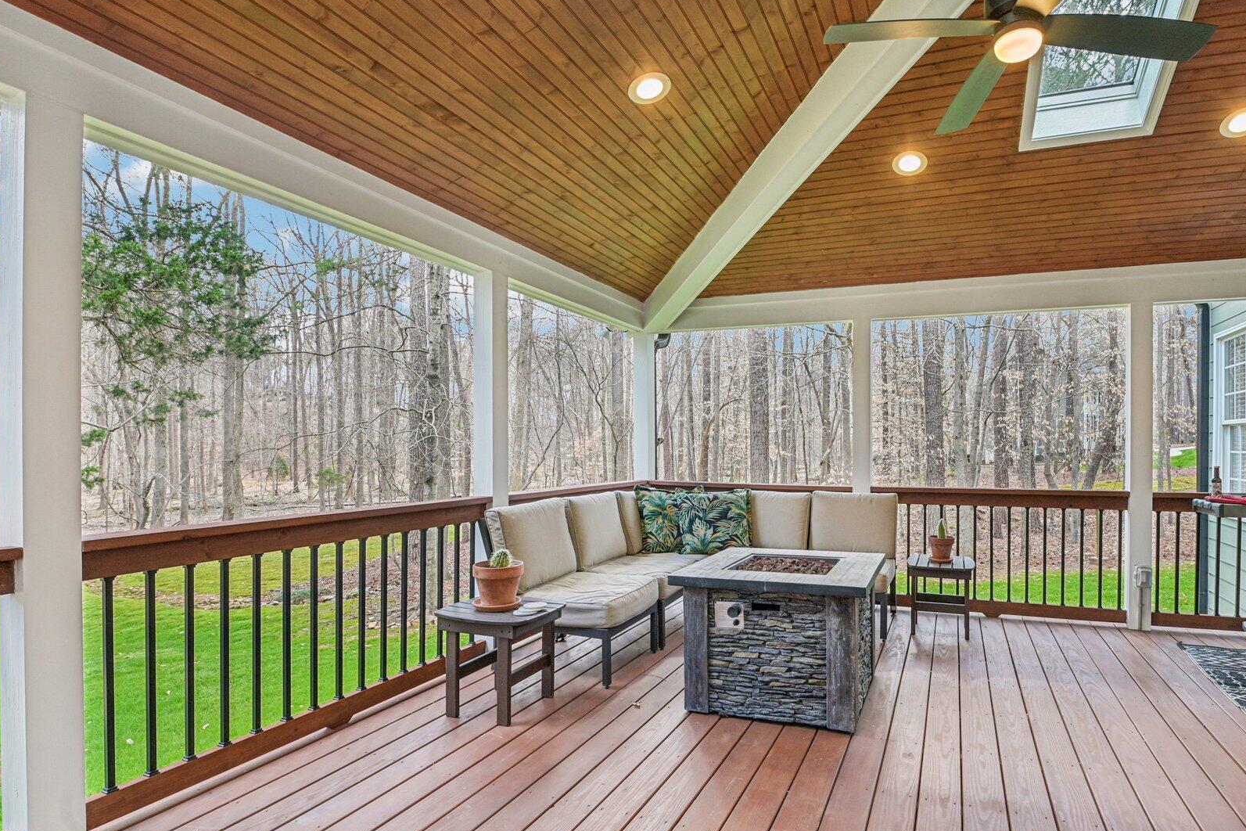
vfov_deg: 67.3
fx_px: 623
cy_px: 449
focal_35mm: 18
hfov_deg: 89.1
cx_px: 732
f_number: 9
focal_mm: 14
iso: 200
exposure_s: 1/25
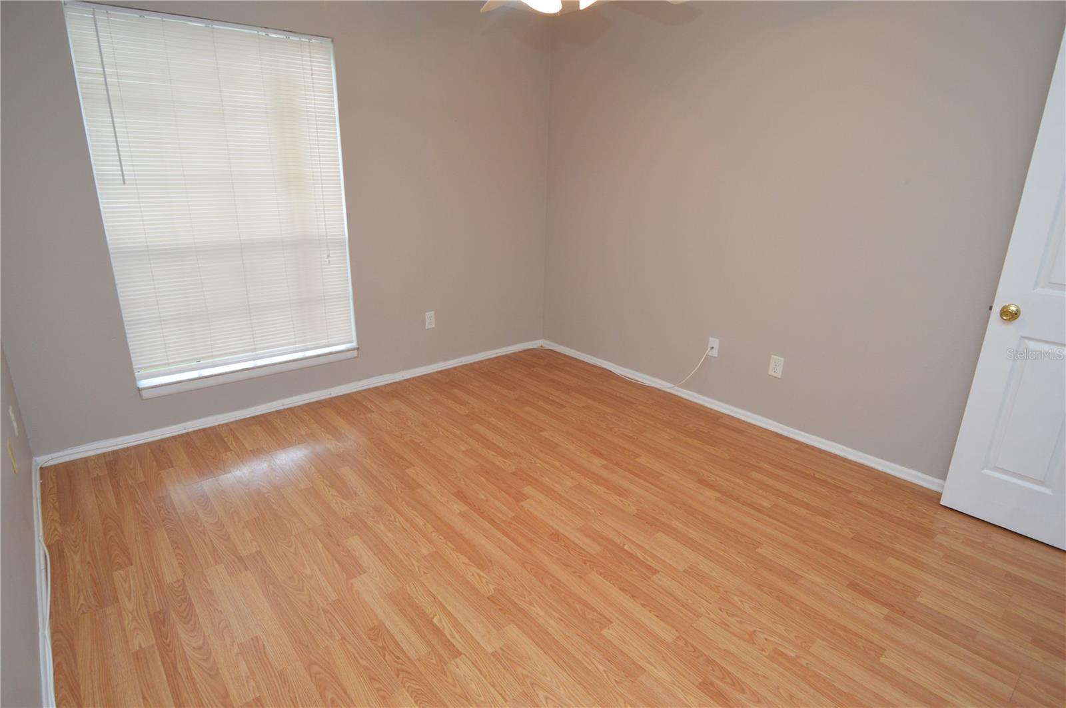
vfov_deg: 67.3
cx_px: 533
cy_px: 354
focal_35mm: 18
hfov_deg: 90.1
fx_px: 532
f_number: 4
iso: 400
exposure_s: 1/60
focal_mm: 12
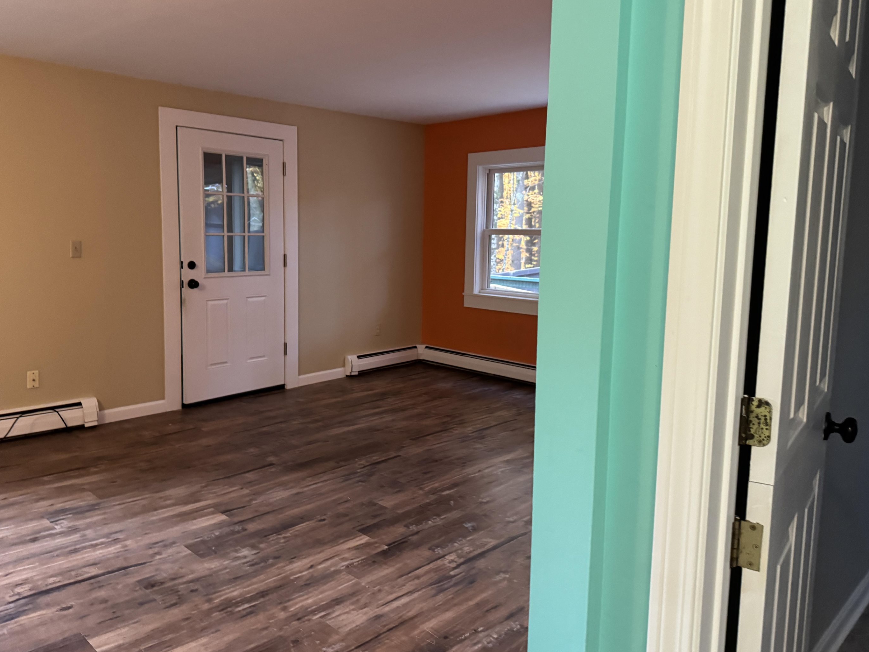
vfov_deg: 51.3
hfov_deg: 65.3
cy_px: 308
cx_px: 406
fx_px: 678
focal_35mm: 27
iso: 800
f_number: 1.78
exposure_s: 1/60
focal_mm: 6.76
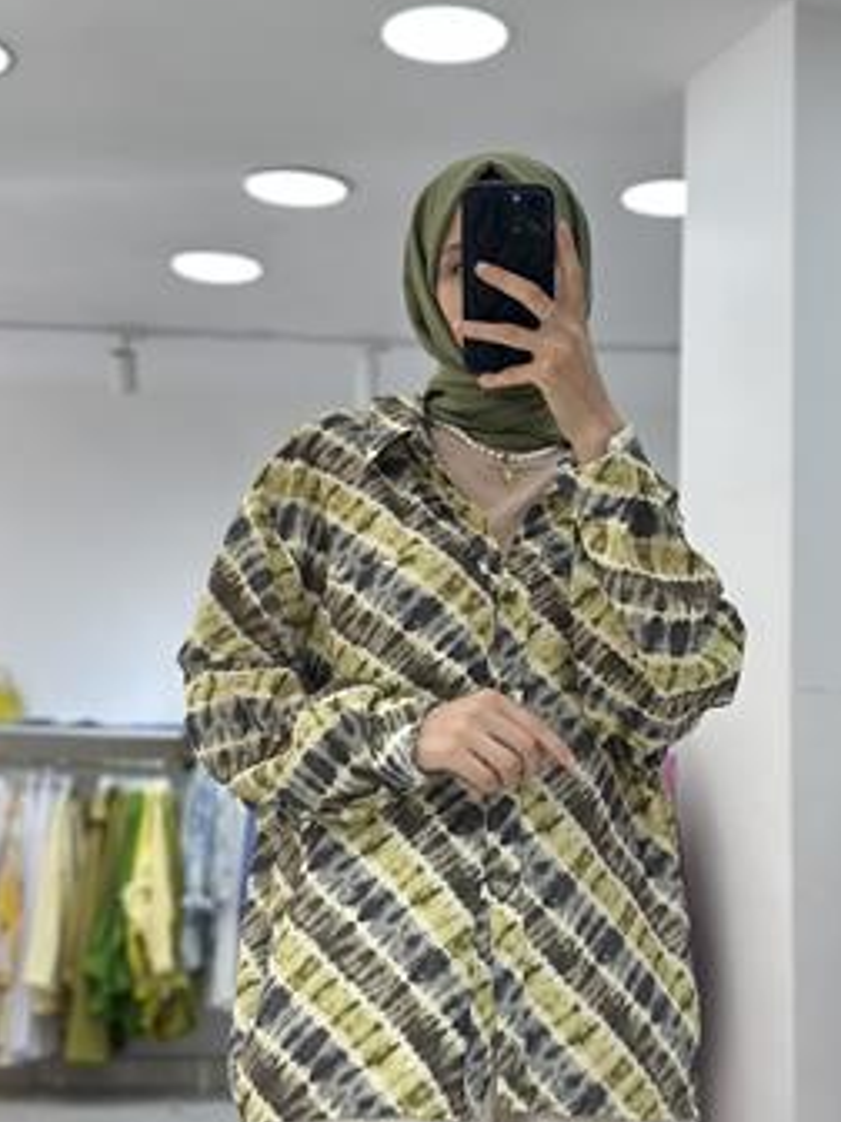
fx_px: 1911
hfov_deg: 24.8
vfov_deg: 32.7
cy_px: 529
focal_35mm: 59
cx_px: 487
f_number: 1.78
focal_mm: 6.86
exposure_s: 1/233
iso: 80
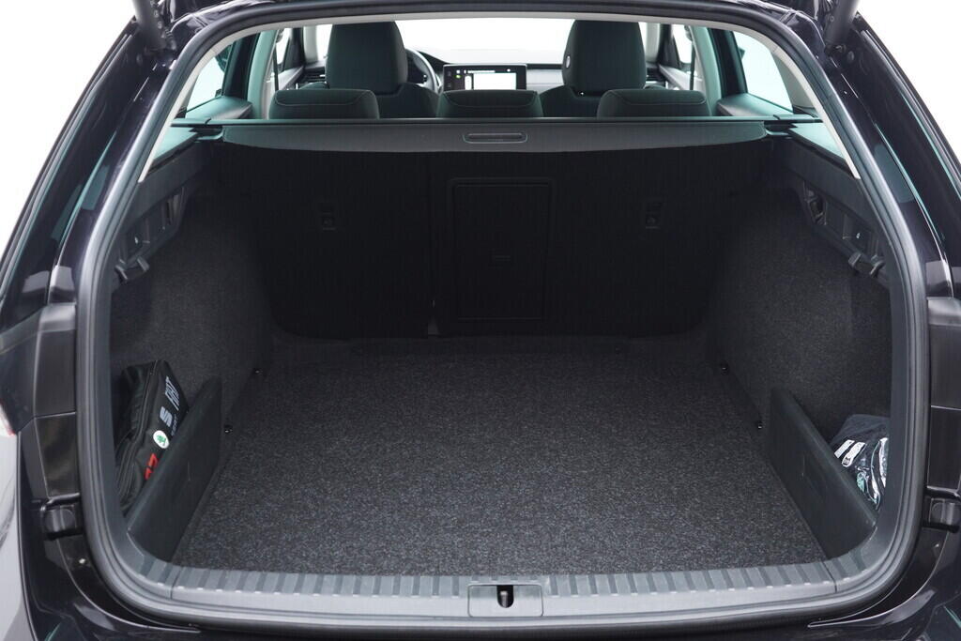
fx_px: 961
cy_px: 320
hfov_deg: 53.1
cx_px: 480
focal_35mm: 36
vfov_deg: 36.9
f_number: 2.8
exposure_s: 1/40
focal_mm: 24
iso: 500
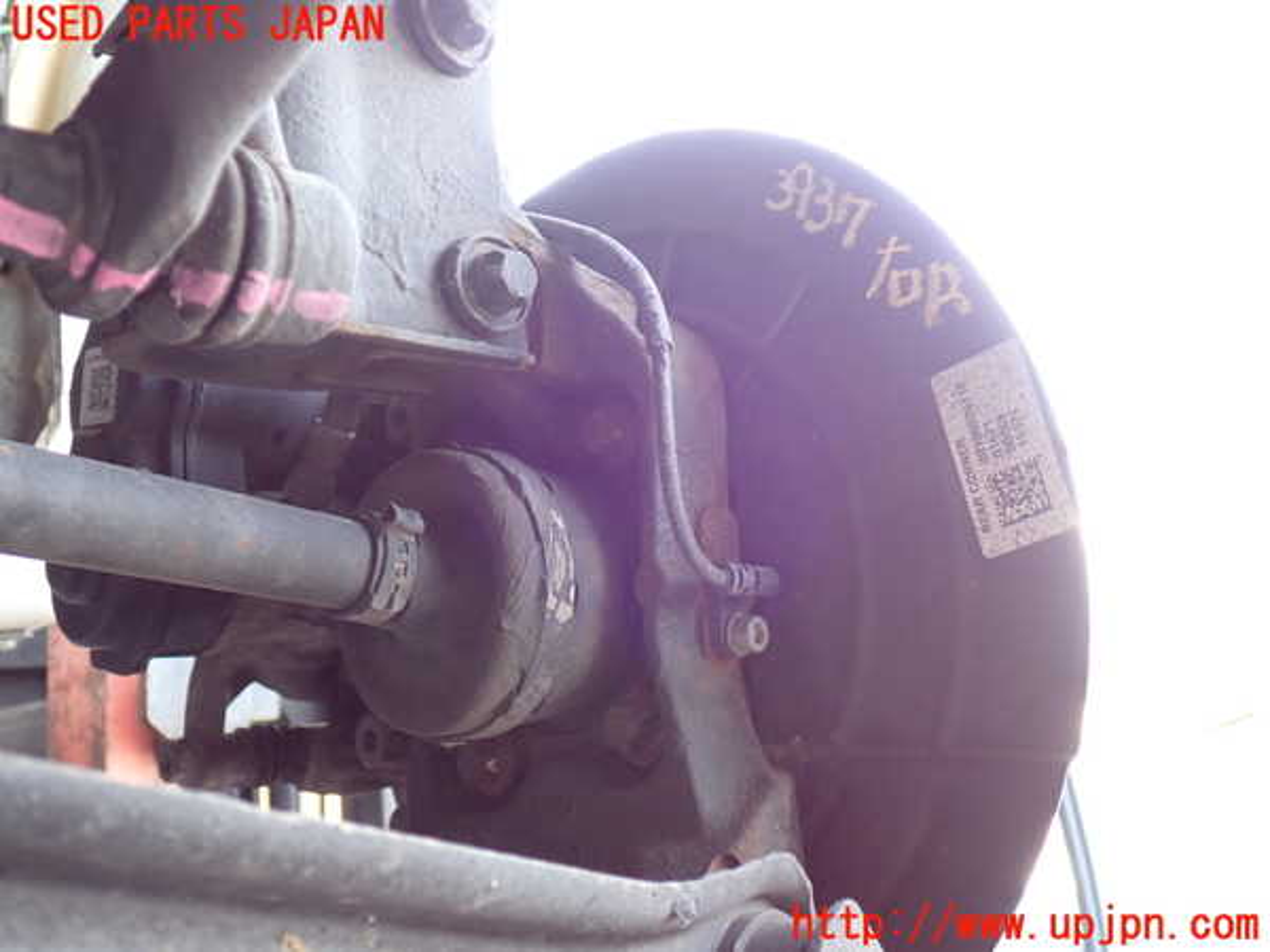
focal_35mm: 32
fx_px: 1174
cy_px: 476
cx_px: 635
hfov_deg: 56.8
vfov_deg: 44.2
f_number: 2.4
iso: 200
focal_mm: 5.79
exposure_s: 1/50
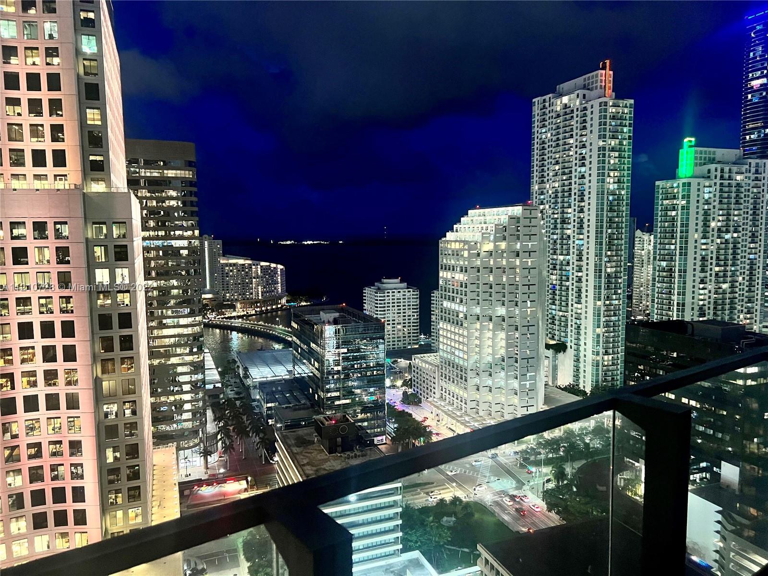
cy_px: 288
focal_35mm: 26
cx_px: 384
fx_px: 577
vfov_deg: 53.1
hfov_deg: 67.3
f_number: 1.5
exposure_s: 1/32
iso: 640
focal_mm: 5.7
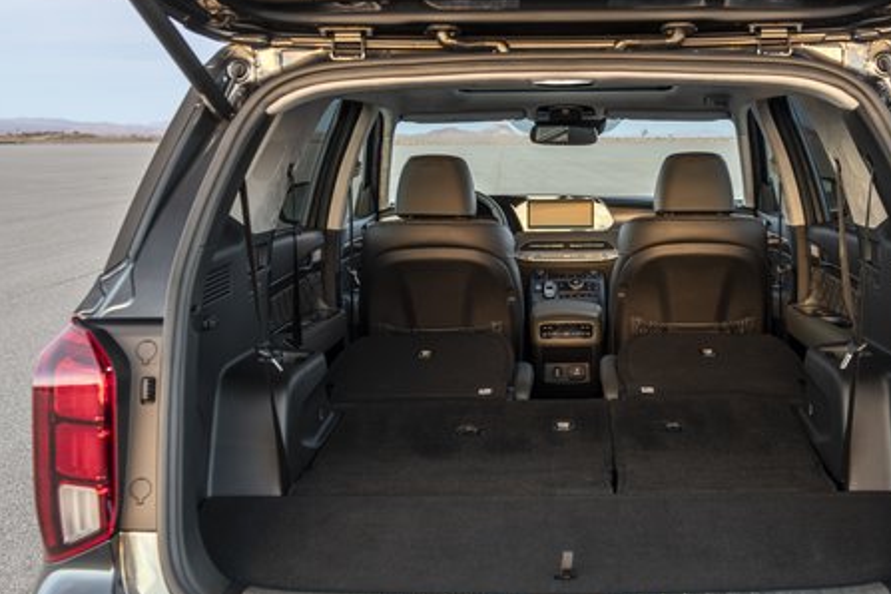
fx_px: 1262
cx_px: 562
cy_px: 305
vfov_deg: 26.5
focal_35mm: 51
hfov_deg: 38.6
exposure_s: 2
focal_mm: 38
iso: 64
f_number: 5
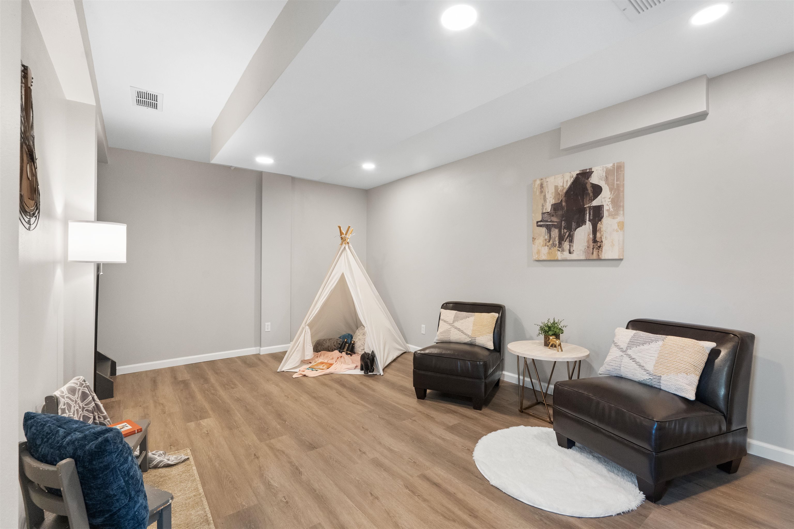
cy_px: 264
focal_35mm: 16
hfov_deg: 96.7
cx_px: 397
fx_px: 353
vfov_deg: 73.7
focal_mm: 16
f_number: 8
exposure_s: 1/25
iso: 6400
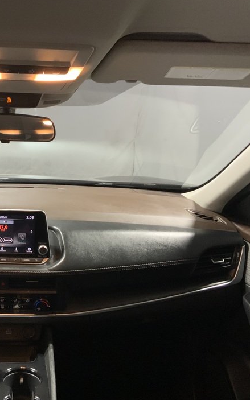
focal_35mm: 42
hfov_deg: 29.2
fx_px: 458
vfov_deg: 47.2
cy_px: 197
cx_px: 20
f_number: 1.8
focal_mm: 3
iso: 100
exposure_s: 1/60
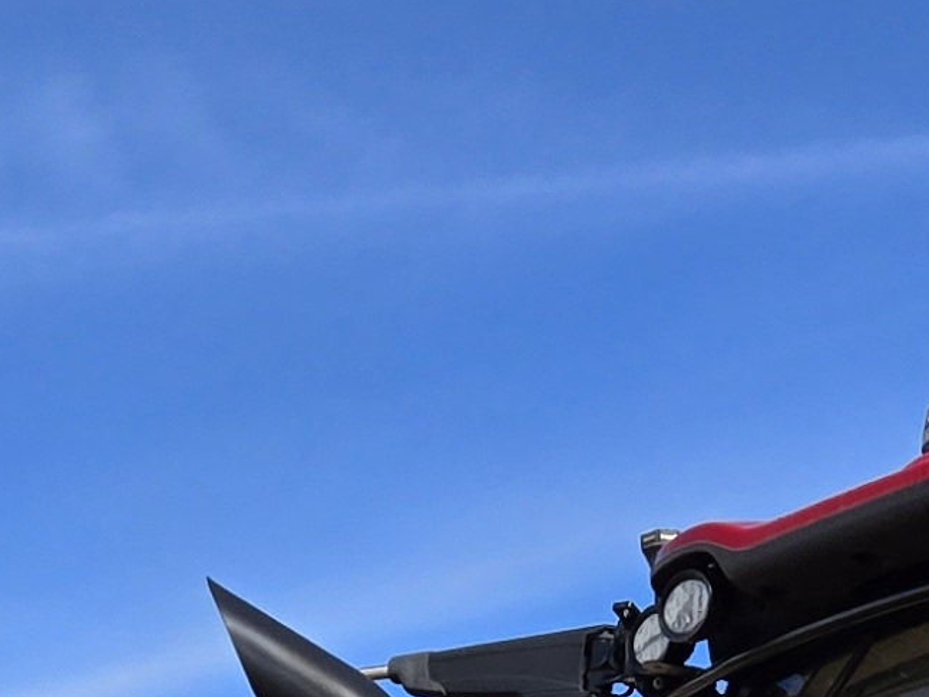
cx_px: 625
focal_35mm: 142
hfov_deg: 13.9
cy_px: 1764
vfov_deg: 9.2
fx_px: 3811
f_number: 1.8
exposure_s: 1/2094
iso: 25
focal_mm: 5.4
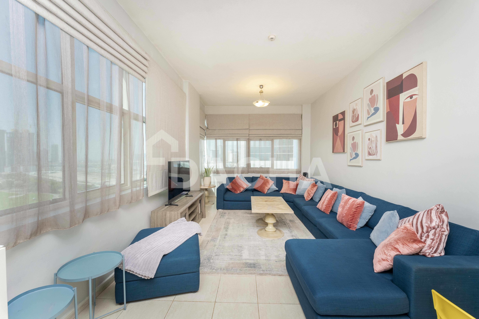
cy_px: 160
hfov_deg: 104.3
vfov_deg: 81.2
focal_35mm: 14
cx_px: 240
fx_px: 186
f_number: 9
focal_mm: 14
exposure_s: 1/200
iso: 1600
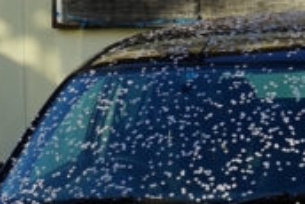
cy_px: 231
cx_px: -41
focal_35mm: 191
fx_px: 1620
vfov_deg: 7.2
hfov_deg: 10.6
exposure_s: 1/100
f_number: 10
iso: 100
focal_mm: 41
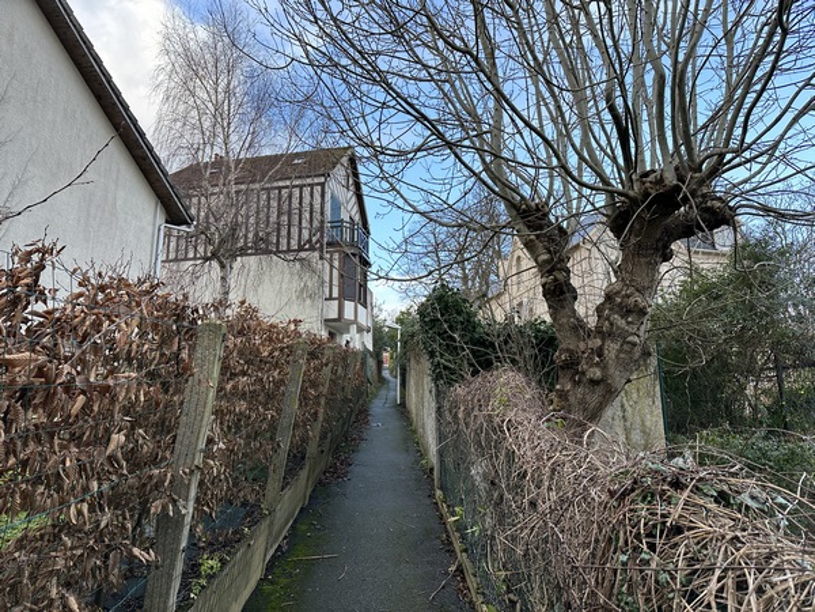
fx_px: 565
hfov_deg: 71.6
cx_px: 408
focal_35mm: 24
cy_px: 306
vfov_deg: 56.8
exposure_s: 1/426
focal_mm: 6.86
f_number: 1.78
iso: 80
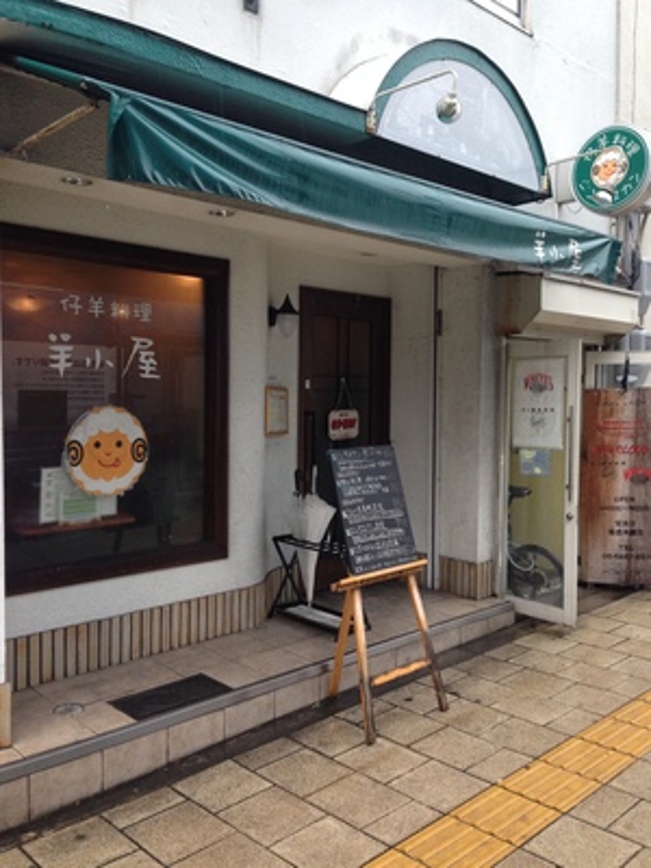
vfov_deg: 55.4
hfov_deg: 42.9
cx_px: 326
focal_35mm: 33
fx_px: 827
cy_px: 434
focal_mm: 4.12
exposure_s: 1/120
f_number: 2.4
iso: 80
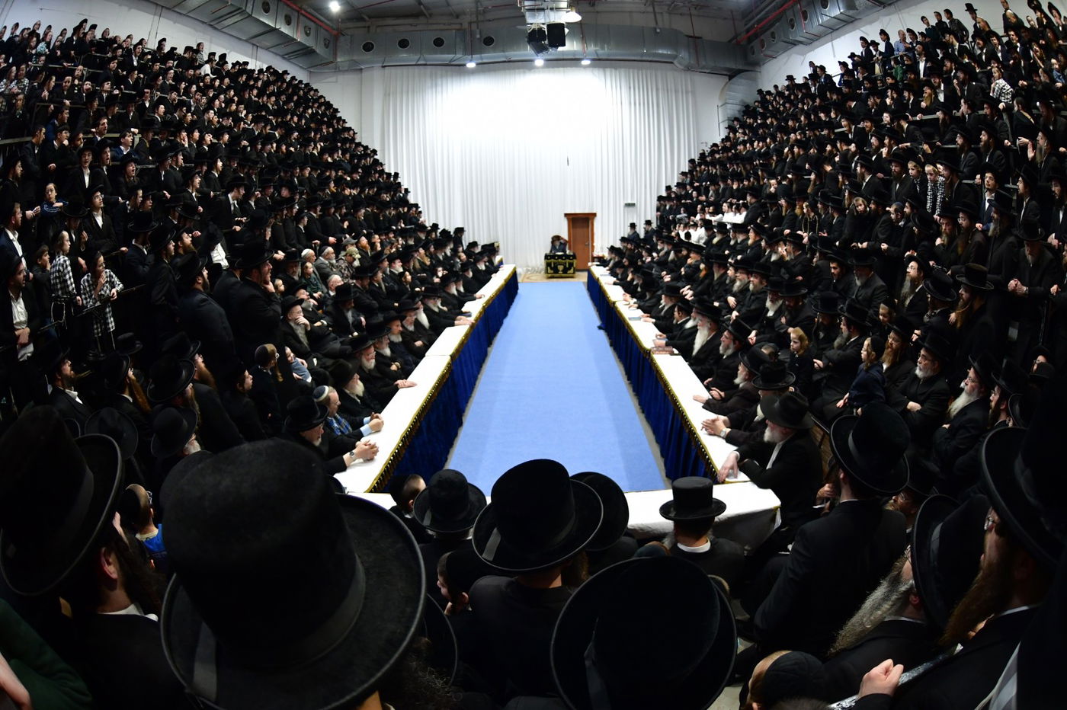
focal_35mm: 15
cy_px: 355
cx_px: 534
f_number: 5.6
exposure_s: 1/200
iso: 1000
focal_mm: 10.5
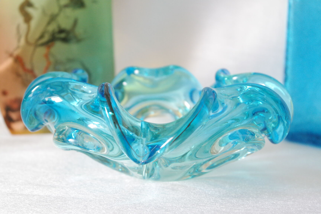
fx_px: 615
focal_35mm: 69
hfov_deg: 29.2
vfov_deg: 19.7
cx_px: 160
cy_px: 107
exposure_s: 1/30
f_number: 5.6
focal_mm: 45
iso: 1600
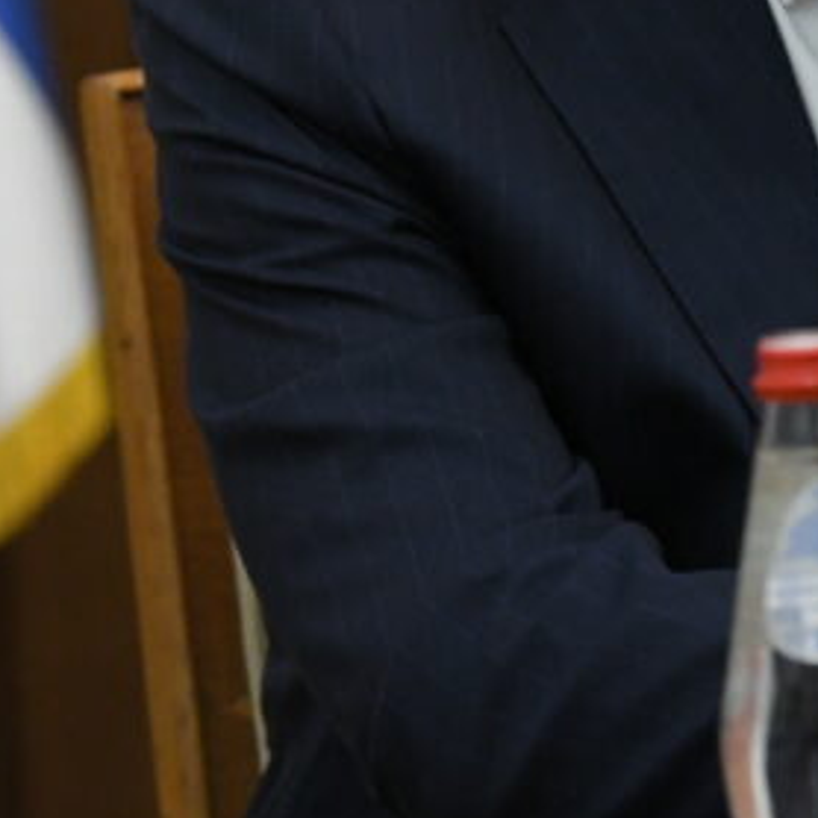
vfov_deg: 4.1
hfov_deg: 4.1
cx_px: 906
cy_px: -140
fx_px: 11309
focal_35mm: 423
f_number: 4
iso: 4000
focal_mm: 135
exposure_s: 1/200
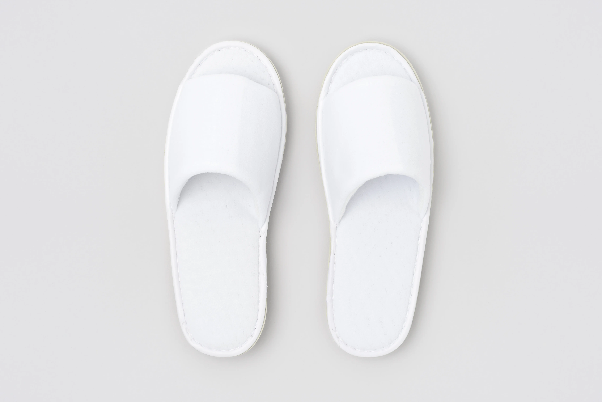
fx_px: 836
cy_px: 201
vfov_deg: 27.0
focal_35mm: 50
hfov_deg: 39.6
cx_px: 301
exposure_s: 1/125
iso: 100
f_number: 14
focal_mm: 50
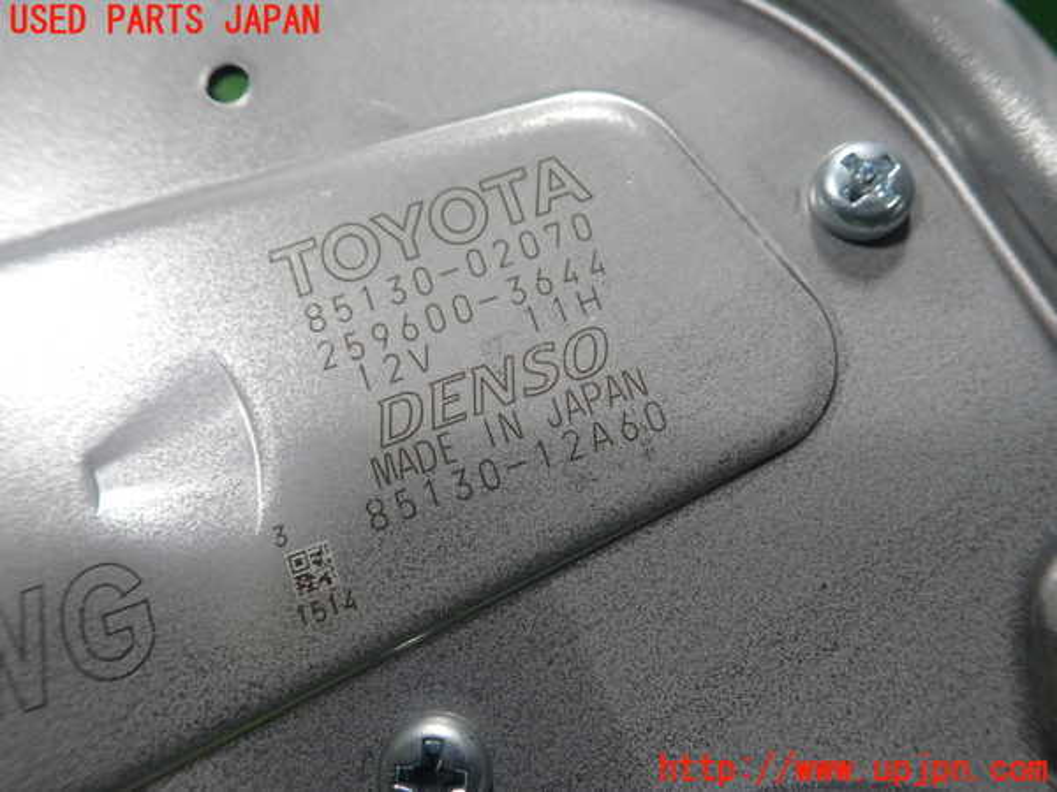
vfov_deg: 46.8
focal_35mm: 30
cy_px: 396
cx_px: 528
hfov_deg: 60.0
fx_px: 916
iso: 250
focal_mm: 5.5
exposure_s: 1/125
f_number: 2.3
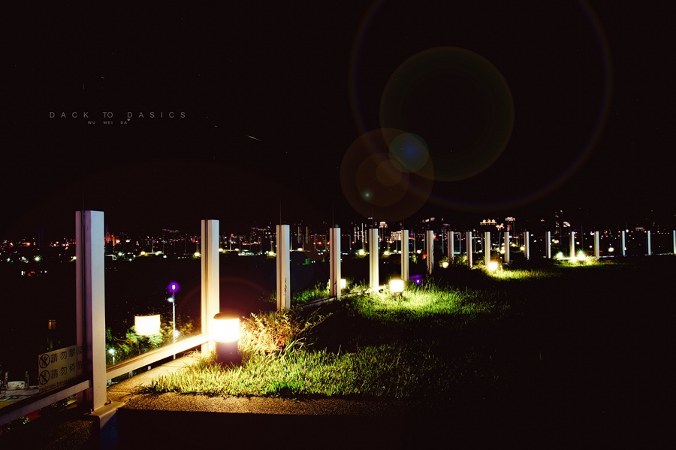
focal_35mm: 26
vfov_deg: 50.4
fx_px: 479
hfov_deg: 70.5
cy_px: 225
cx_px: 338
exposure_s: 20
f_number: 14
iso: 100
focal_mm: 17
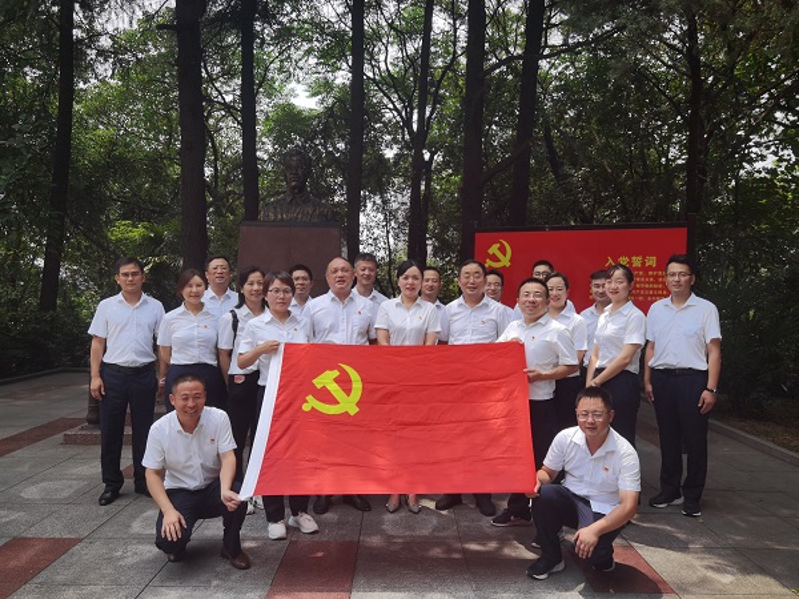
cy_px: 300
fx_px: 623
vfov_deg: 51.4
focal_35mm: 27
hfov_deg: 65.3
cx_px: 400
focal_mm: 6.71
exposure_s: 1/2268
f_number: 1.9
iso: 50
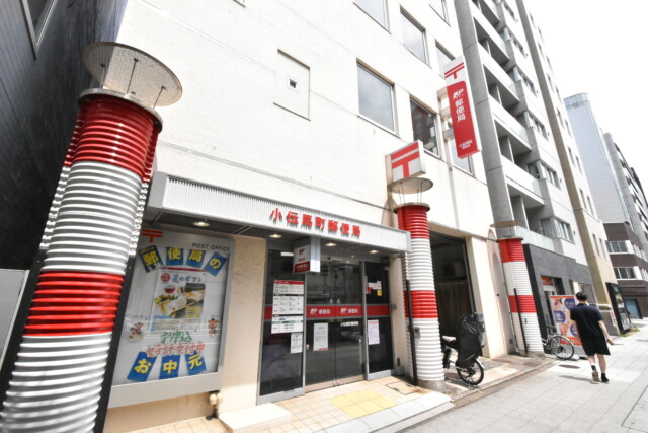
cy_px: 216
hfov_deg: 100.4
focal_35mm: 15
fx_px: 270
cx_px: 324
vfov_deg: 77.4
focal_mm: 10
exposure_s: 1/1250
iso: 6400
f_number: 18
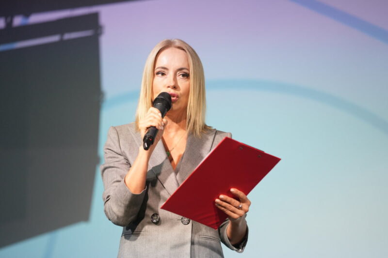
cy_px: 129
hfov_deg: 12.7
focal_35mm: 162
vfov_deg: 8.5
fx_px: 1743
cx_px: 194
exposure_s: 1/125
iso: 1600
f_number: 2.8
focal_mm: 161.8
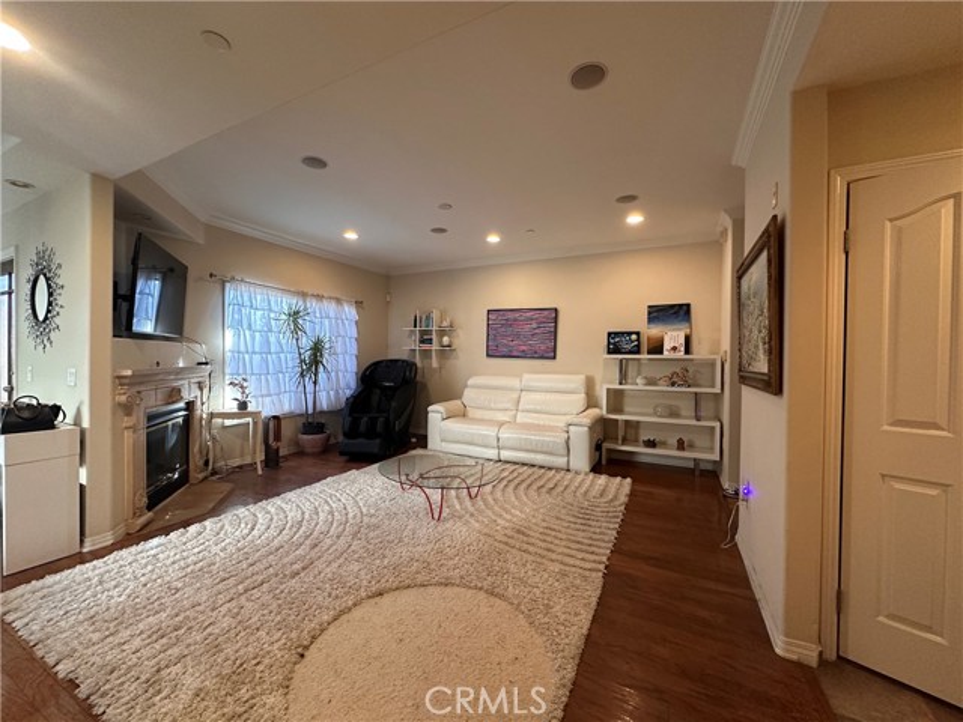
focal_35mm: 14
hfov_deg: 102.1
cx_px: 482
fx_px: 389
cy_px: 361
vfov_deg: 85.7
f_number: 2.2
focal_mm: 2.22
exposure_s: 1/60
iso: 320
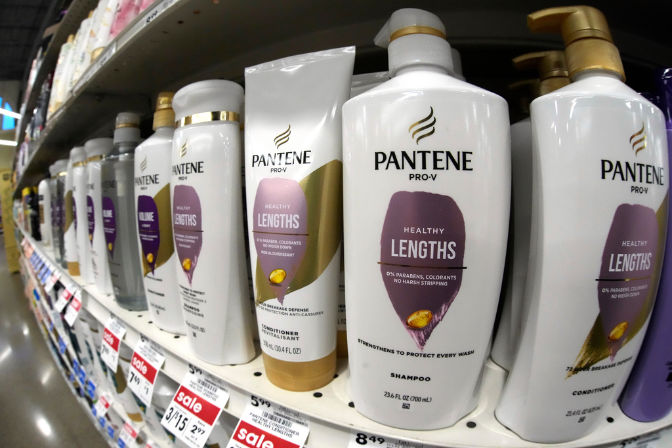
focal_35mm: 15
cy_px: 224
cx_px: 336
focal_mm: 15
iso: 10000
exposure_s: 1/250
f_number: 10
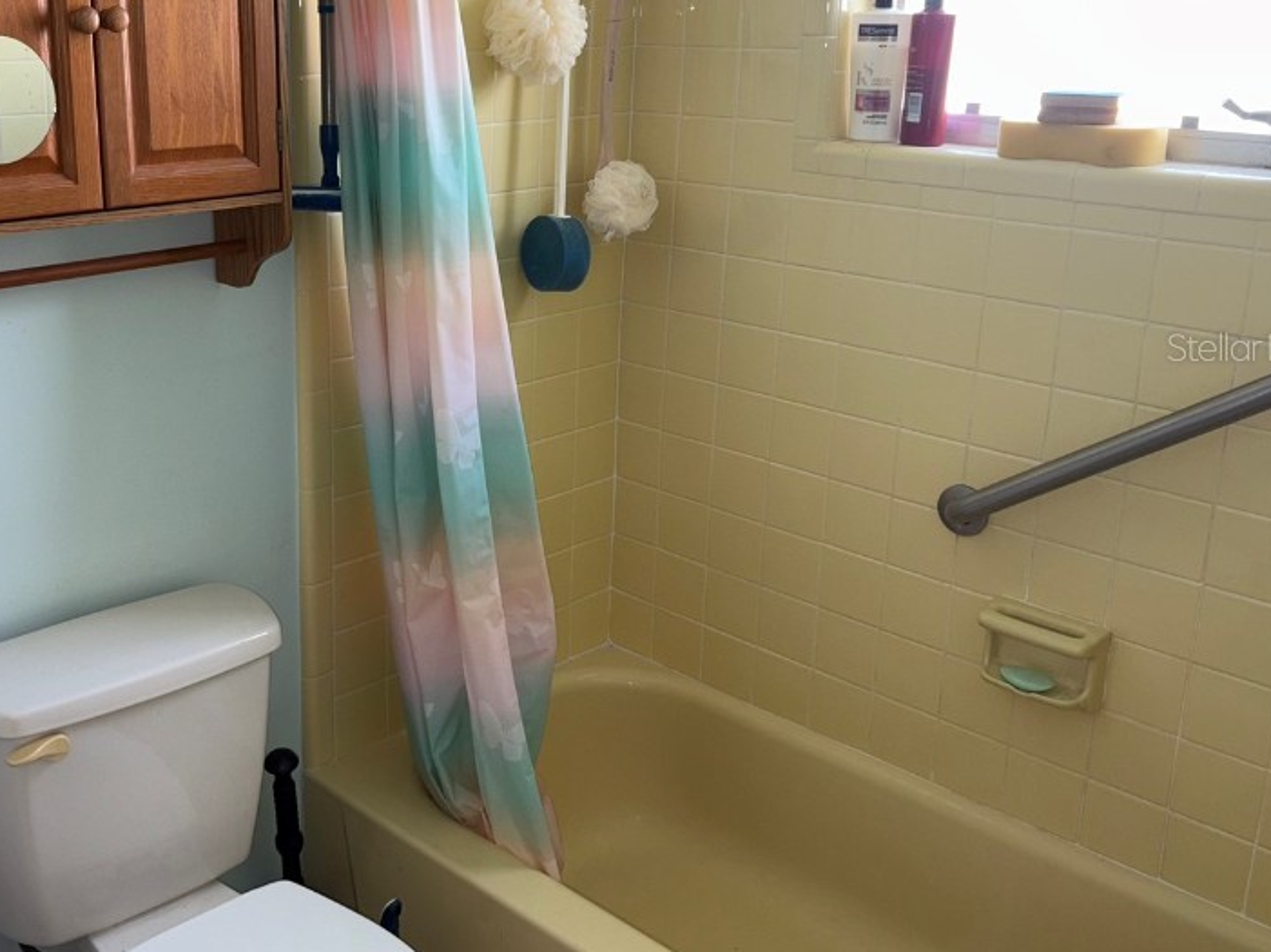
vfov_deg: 37.4
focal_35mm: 38
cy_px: 346
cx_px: 410
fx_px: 1395
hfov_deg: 48.1
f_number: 1.6
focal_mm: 5.96
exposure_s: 1/30
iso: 50
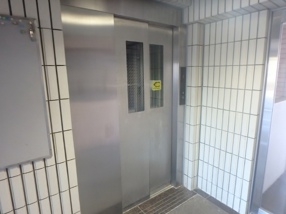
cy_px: 107
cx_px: 143
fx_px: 174
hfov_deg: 79.0
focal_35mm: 21
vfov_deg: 63.4
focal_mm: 3.7
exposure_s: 1/10
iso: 800
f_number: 3.5
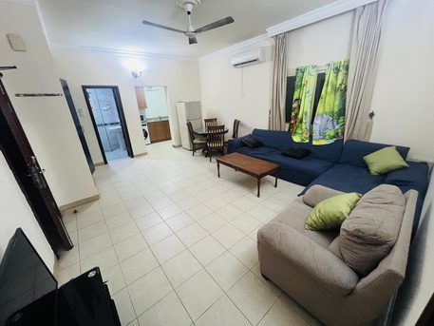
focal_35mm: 13
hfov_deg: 106.2
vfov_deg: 89.9
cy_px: 163
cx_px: 217
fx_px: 163
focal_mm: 1.57
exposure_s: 1/50
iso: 640
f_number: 1.8
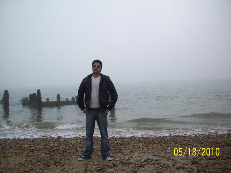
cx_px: 116
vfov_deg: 41.8
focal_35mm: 34
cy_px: 86
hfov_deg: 54.0
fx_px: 227
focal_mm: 5.7
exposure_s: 1/320
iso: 80
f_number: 2.9
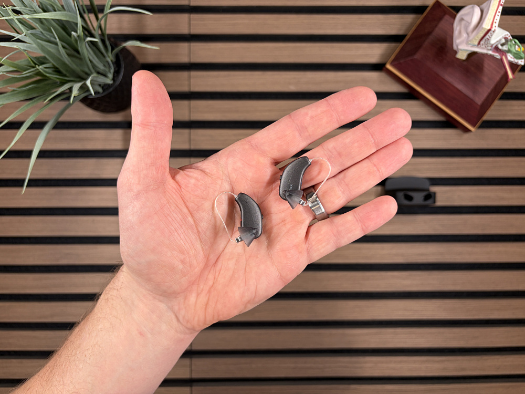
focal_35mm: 26
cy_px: 197
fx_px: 394
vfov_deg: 53.1
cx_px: 262
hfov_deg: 67.3
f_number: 1.6
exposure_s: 1/120
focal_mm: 6
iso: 50
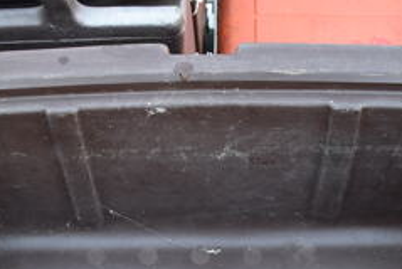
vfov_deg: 18.7
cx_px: 200
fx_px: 771
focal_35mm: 69
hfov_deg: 29.2
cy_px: 324
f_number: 3.5
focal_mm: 18
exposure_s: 1/160
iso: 800
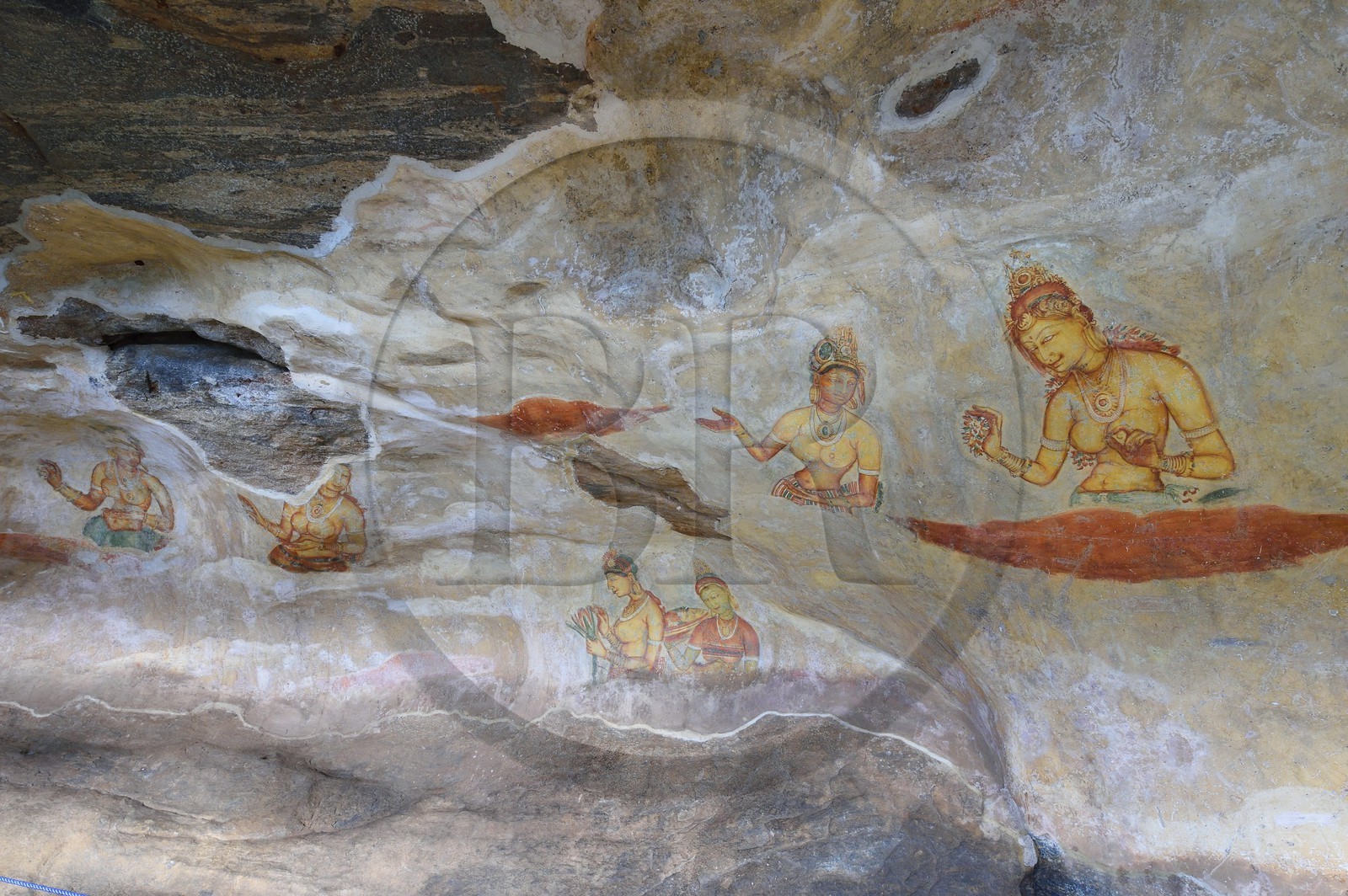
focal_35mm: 18
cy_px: 448
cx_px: 674
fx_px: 673
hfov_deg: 90.0
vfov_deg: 67.3
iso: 1600
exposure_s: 1/13
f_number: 7.1
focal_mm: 18
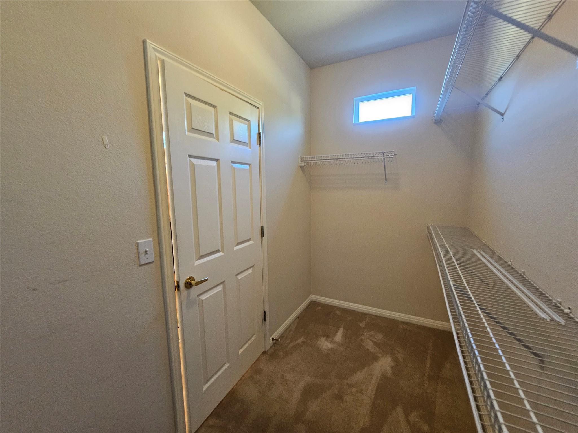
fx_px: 217
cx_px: 289
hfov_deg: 106.2
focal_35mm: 13
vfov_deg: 89.9
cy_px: 216
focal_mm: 2.2
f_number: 2.2
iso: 320
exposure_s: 1/30
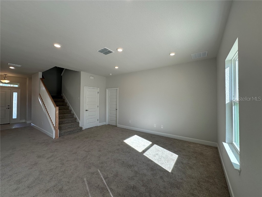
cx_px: 131
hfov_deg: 102.1
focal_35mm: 14
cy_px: 98
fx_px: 106
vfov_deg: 85.7
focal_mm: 2.22
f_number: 2.2
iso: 40
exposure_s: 1/160
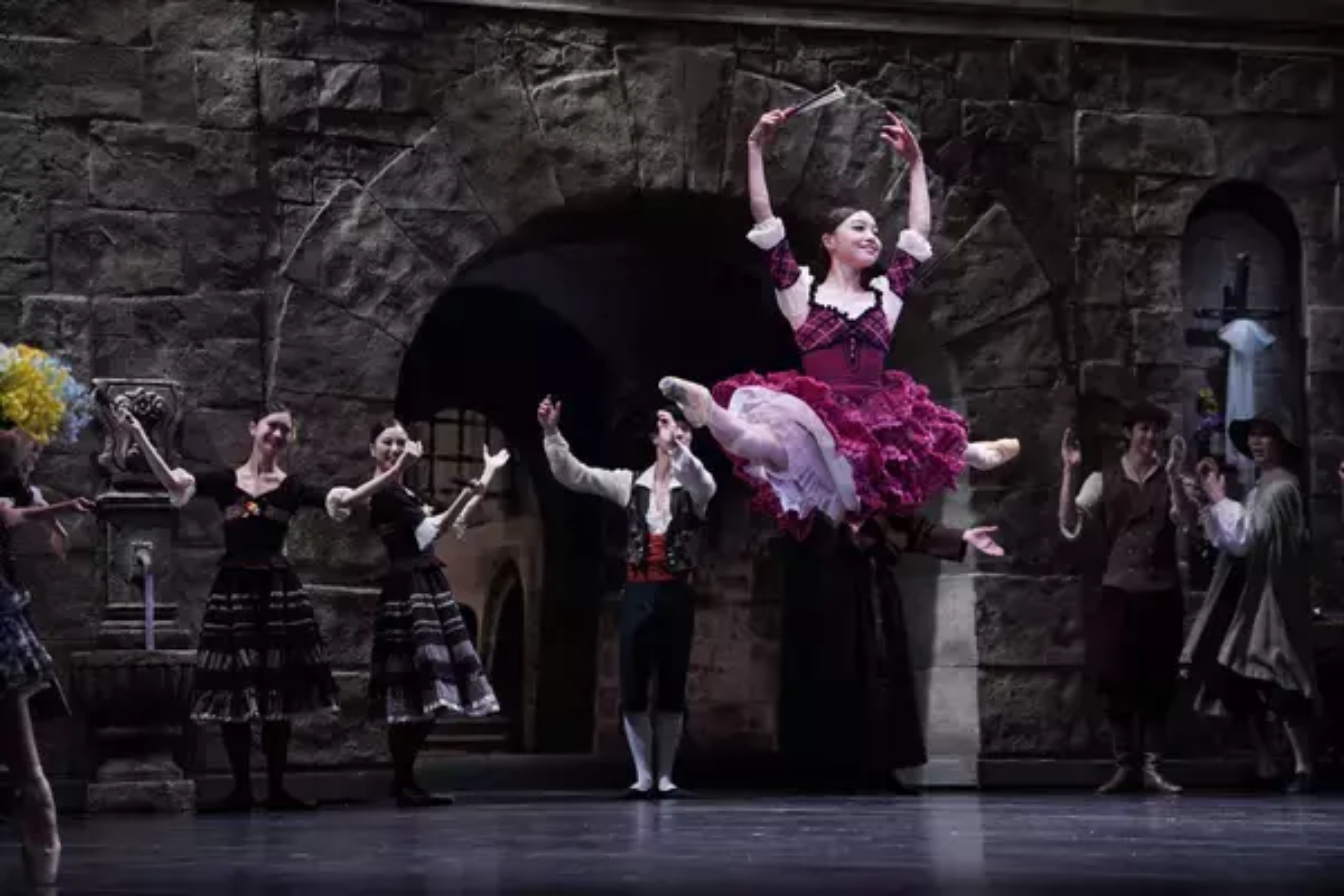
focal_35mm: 134
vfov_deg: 10.2
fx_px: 5002
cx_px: 672
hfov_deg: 15.3
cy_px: 448
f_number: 5
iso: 1600
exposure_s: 1/400
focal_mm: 134
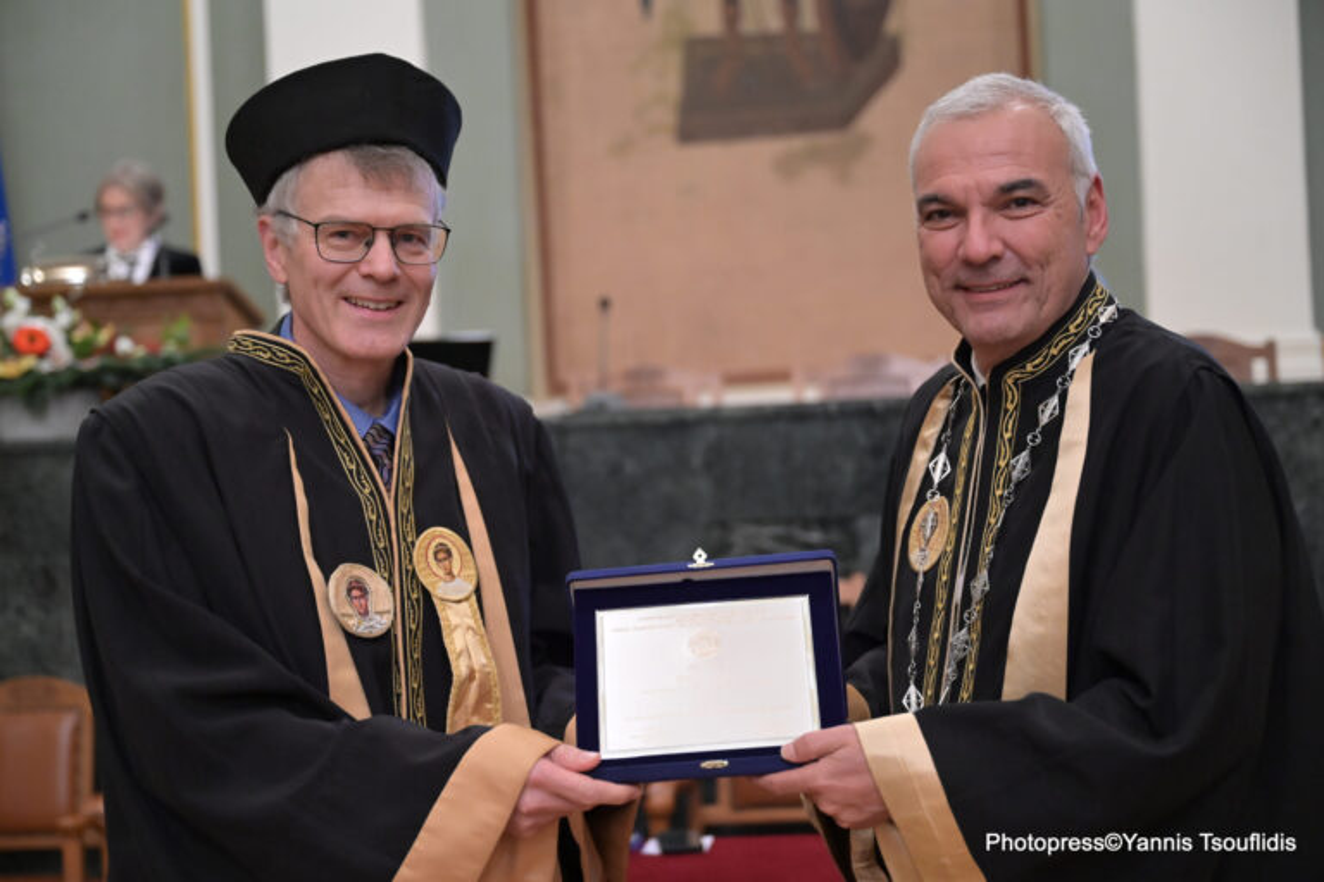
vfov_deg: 25.5
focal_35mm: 53
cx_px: 662
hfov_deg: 37.5
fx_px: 1949
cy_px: 441
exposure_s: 1/125
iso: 5600
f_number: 2.8
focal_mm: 53
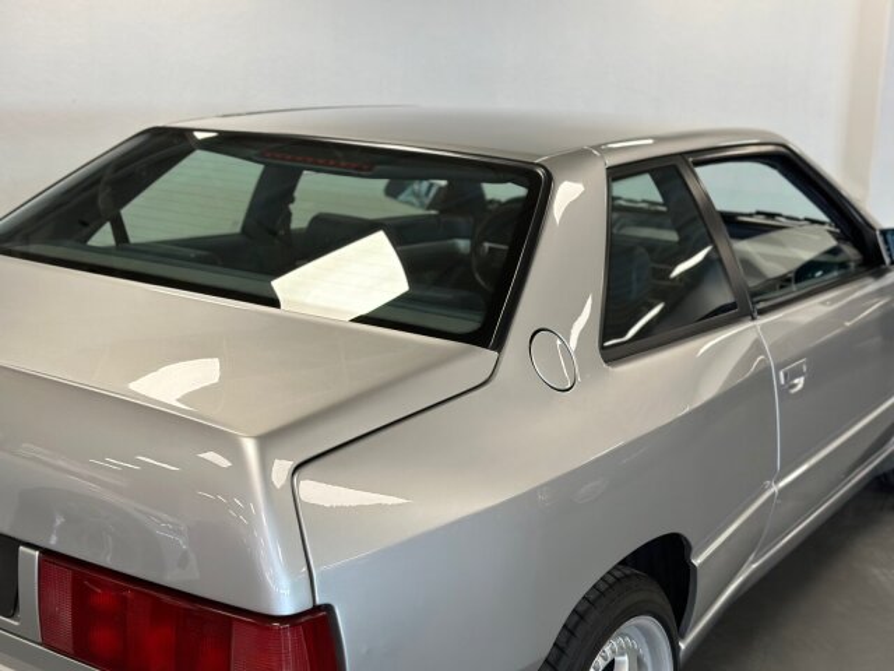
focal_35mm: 48
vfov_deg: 30.3
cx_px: 447
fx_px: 1240
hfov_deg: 39.7
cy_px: 336
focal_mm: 6.86
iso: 125
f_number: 1.78
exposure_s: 1/115
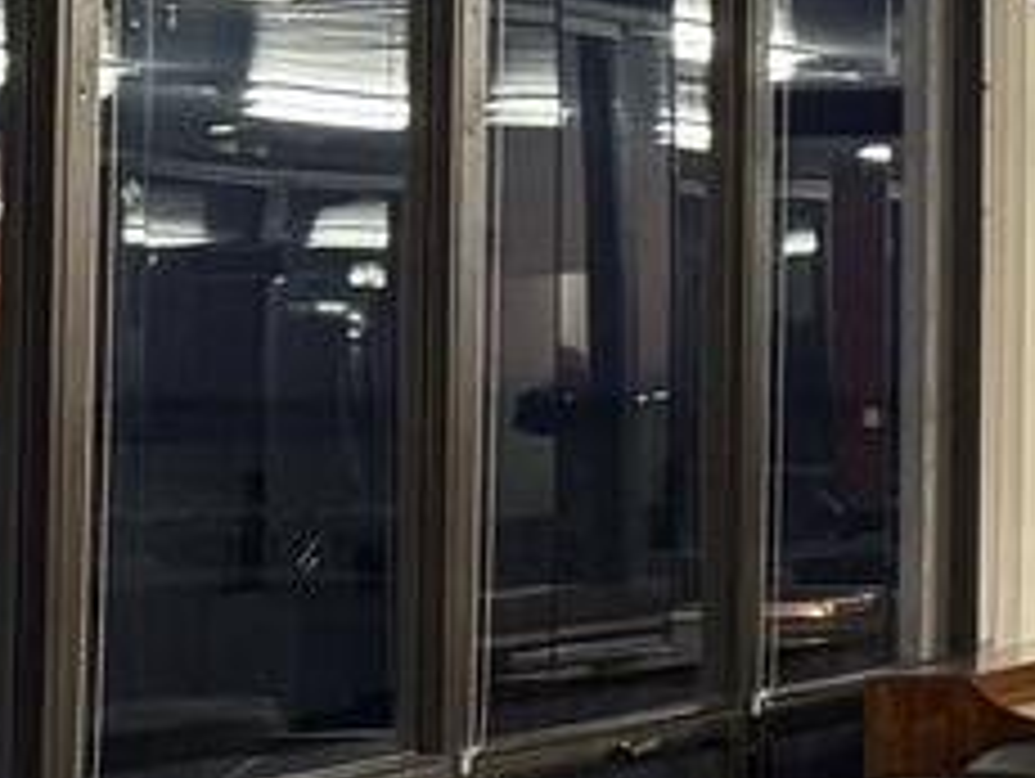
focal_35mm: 150
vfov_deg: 9.9
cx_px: 2664
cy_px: 112
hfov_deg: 10.7
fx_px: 4490
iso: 500
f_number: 1.78
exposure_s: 1/60
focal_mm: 6.76
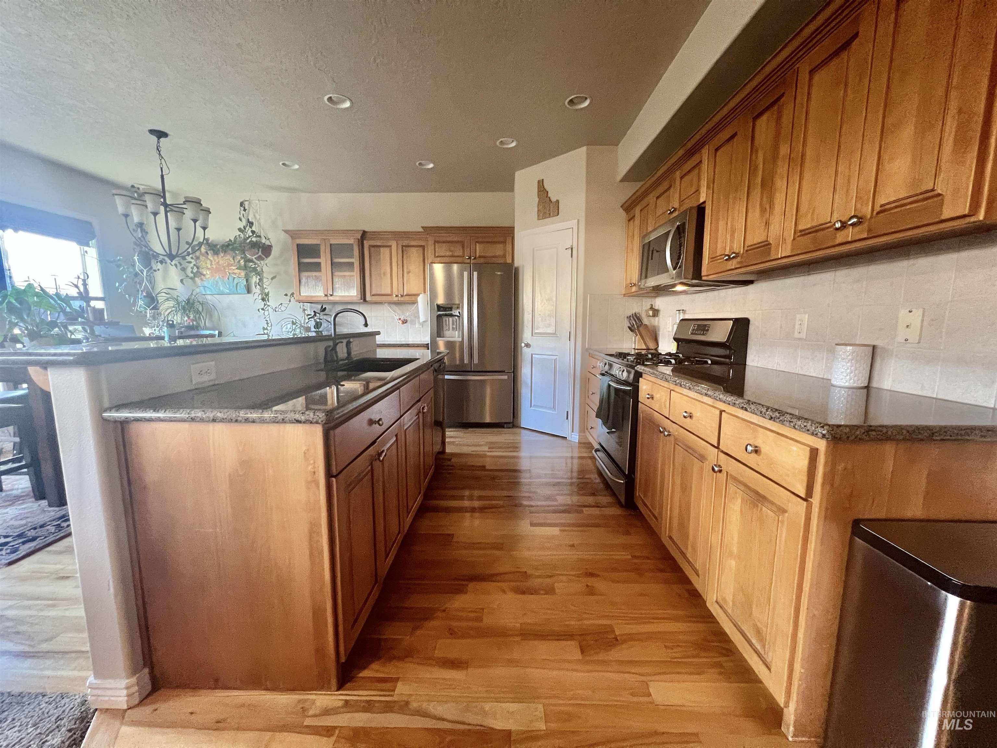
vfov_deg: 89.9
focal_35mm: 13
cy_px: 374
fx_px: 374
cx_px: 498
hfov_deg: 106.2
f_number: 1.8
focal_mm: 1.57
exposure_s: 1/60
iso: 400
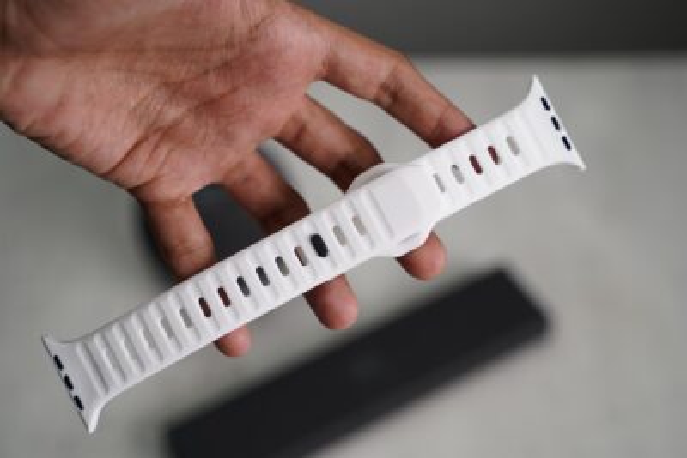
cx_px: 344
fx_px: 1145
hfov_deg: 33.4
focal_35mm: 60
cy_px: 229
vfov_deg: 22.6
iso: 320
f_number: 4
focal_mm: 60
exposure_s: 1/60
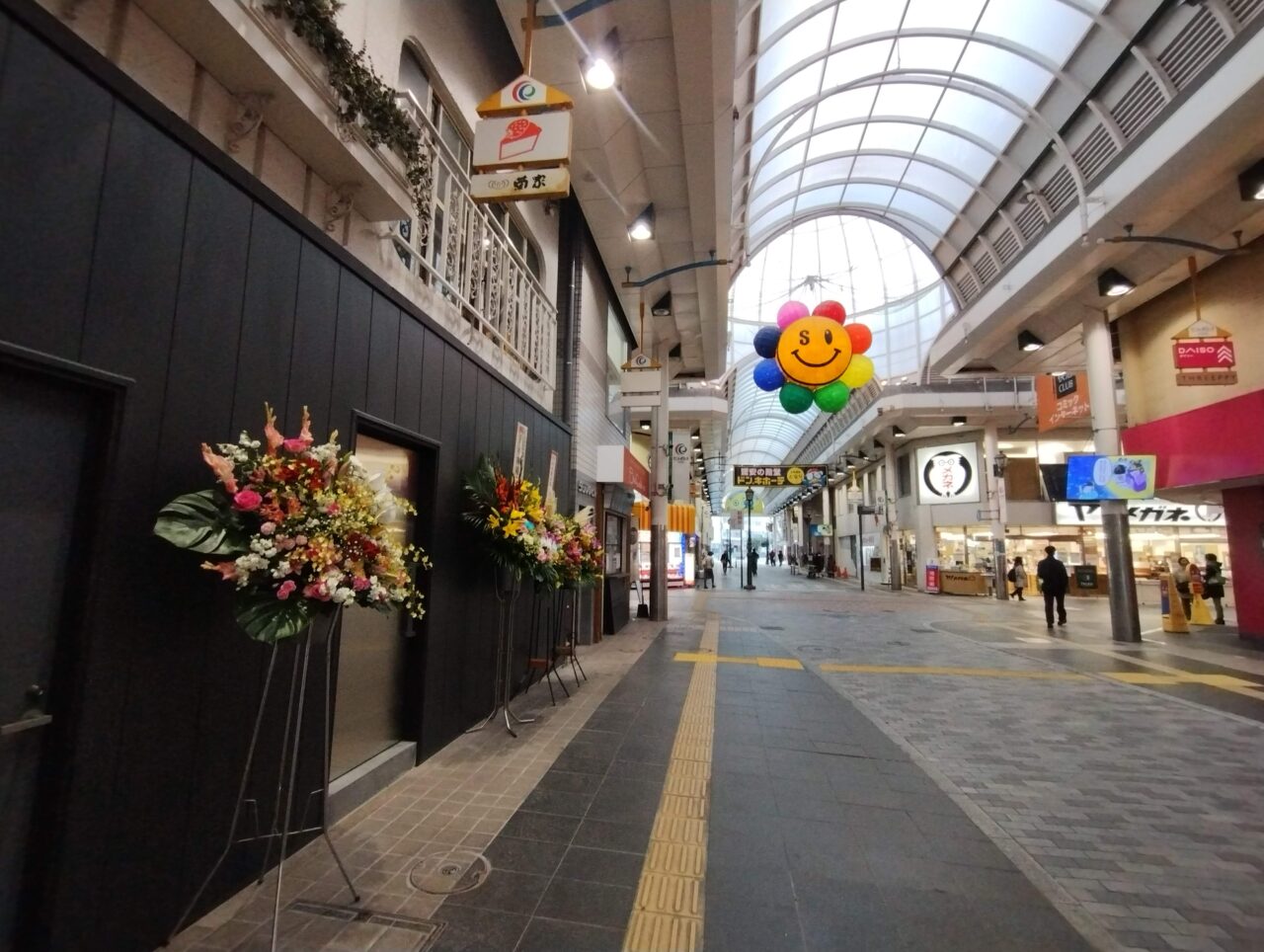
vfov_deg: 78.3
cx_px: 632
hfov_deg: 94.4
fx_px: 585
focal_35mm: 16
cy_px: 476
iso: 238
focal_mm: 1.66
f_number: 2.2
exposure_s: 1/60
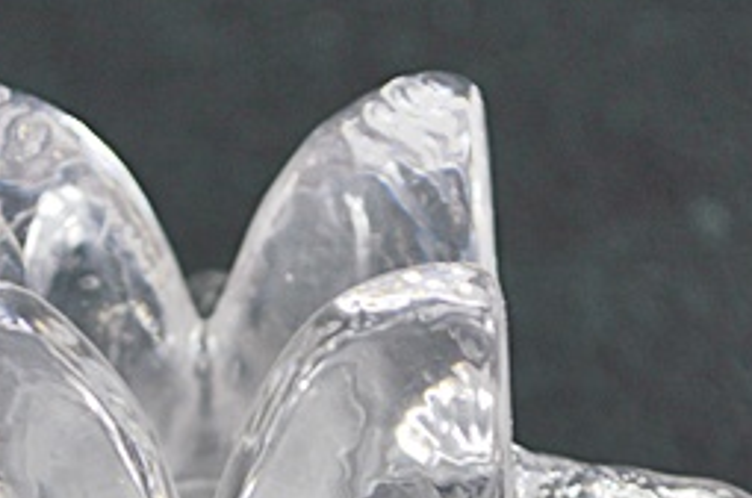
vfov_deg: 6.0
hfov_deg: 9.1
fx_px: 4720
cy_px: 629
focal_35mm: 226
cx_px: 233
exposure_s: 1/40
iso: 400
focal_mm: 55
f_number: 5.6
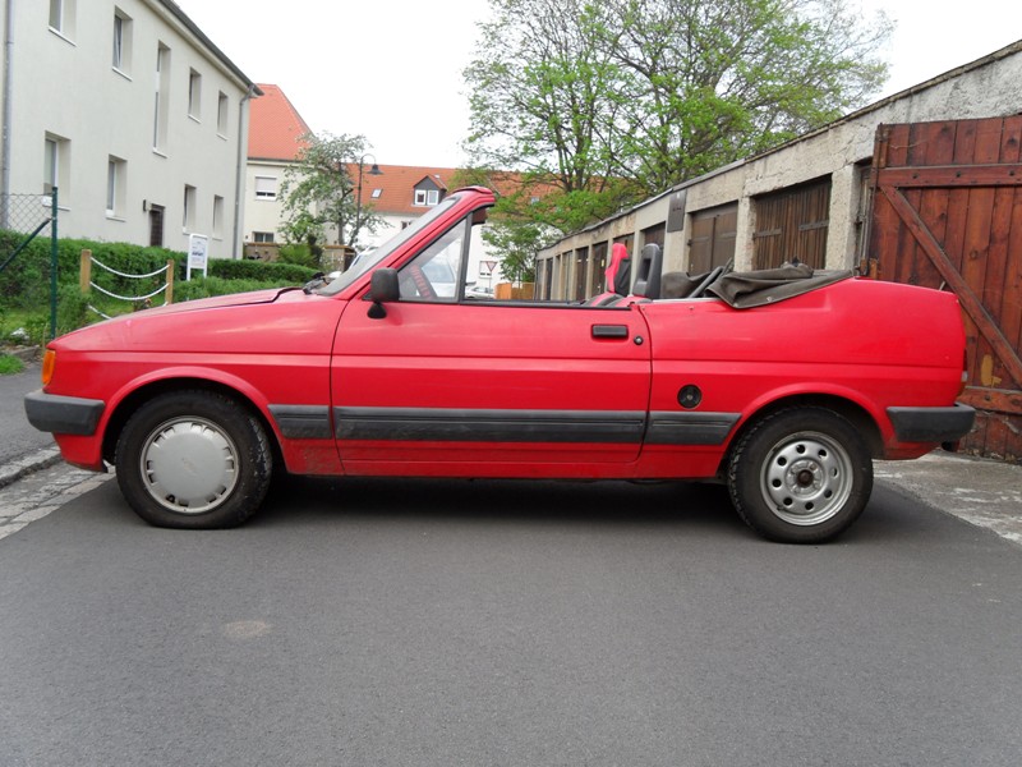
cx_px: 511
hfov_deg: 54.0
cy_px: 384
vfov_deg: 41.8
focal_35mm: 34
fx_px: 1004
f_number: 3.6
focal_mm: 6
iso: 80
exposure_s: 1/180
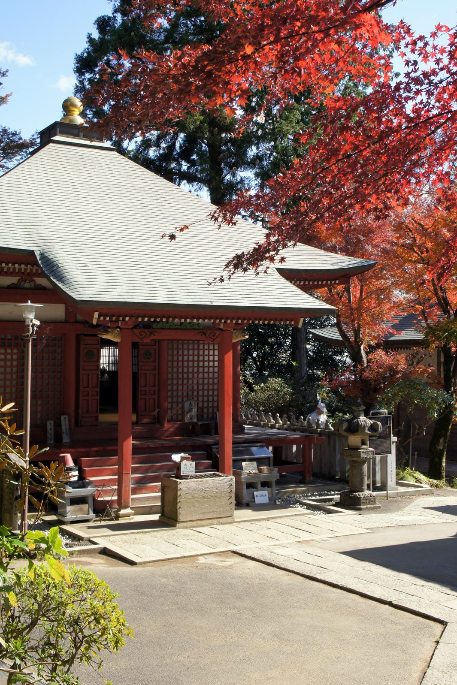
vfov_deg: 44.4
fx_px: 838
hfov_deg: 30.5
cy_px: 309
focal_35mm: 44
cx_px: 251
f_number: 8
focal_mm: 26
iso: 200
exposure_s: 1/200
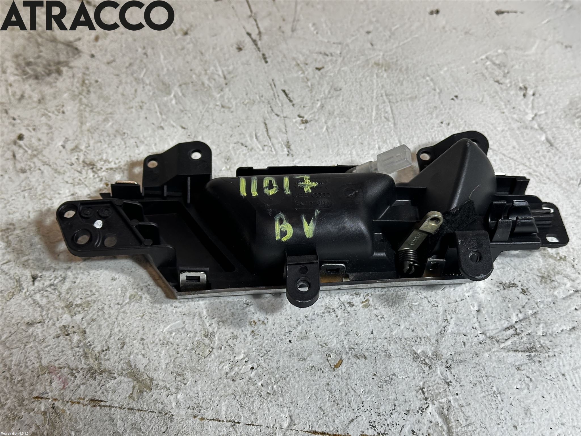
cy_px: 218
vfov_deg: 30.3
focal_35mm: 48
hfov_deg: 39.7
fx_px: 806
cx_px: 290
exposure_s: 1/50
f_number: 1.78
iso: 80
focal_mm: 6.86
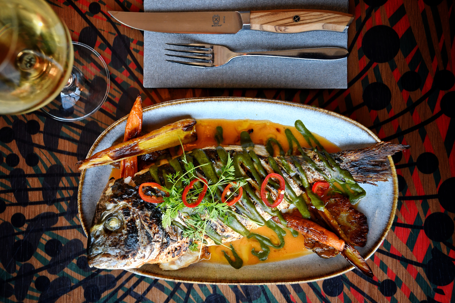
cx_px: 228
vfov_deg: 29.2
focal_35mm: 46
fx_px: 581
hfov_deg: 42.7
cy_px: 152
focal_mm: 31
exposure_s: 1/250
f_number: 3.2
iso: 800
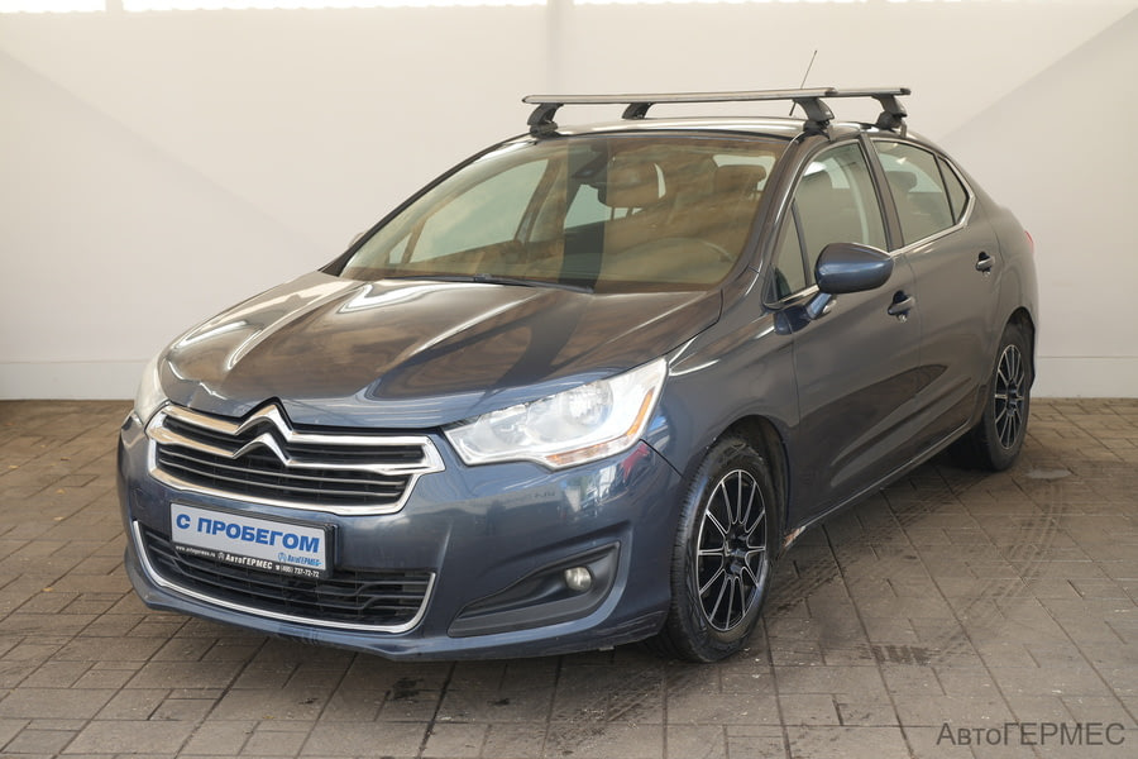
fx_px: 1486
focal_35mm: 47
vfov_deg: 28.6
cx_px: 569
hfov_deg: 41.9
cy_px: 380
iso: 100
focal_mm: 47
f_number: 5
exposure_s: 1/50
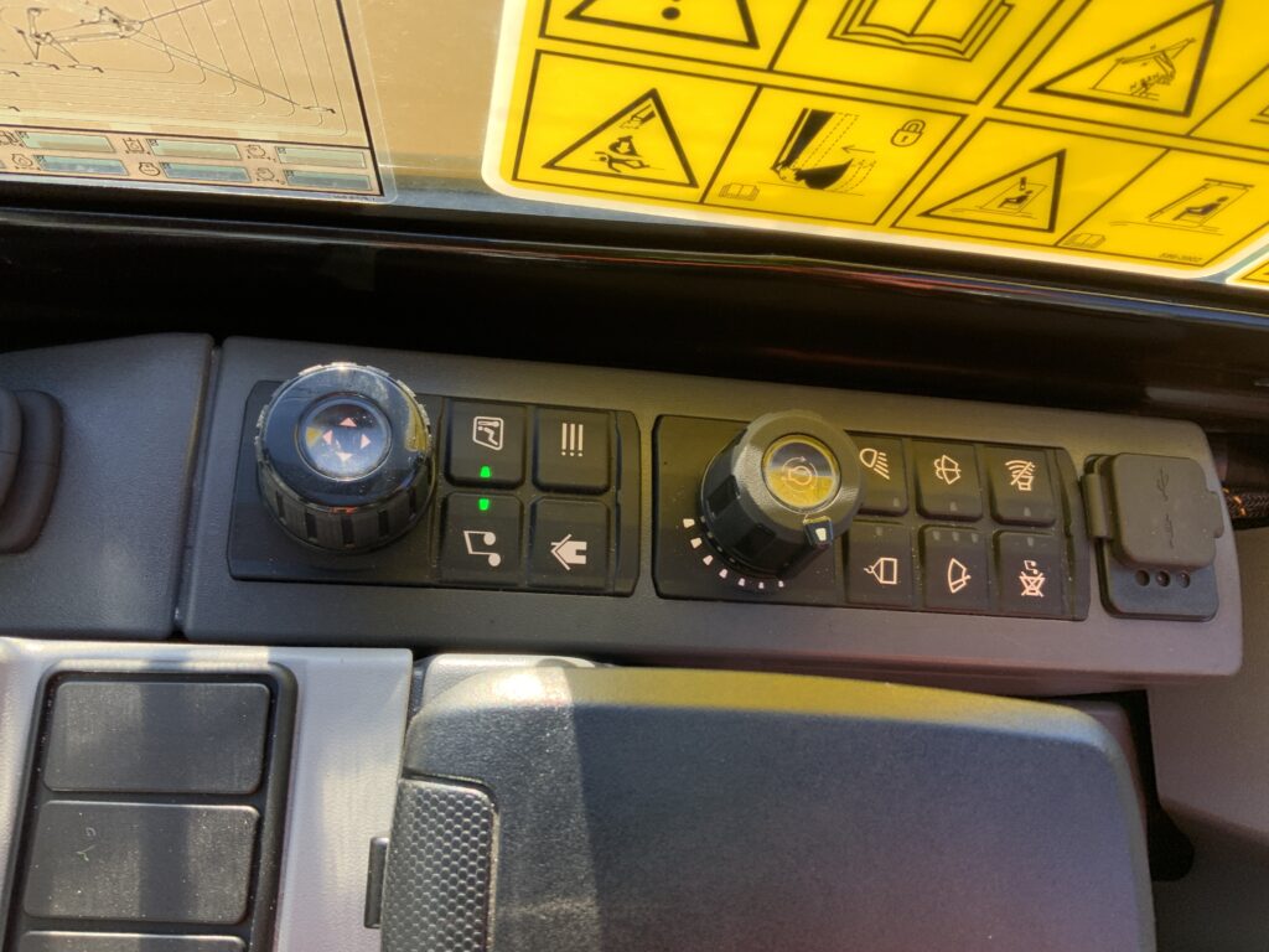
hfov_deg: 61.7
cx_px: 634
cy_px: 476
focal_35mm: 29
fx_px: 1063
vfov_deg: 48.2
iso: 20
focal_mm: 3
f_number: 1.8
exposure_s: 1/122
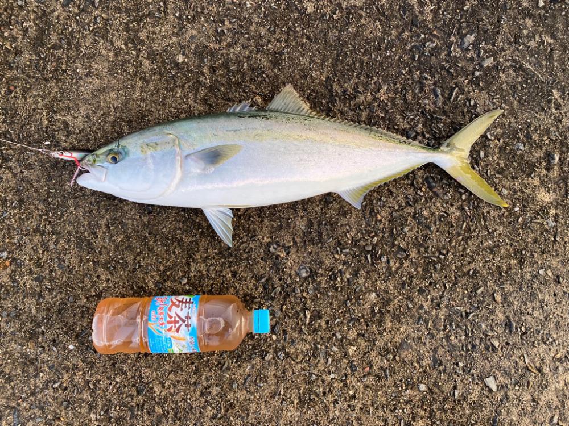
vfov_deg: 53.1
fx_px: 427
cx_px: 284
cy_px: 213
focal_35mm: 26
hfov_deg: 67.3
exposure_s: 1/172
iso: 32
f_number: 1.8
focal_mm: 4.25
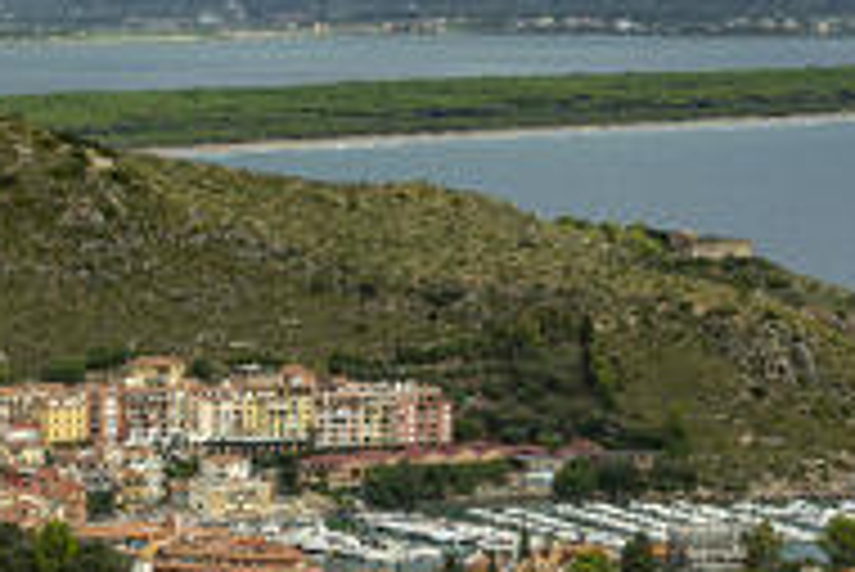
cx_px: 29
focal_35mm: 170
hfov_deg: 12.0
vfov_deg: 8.1
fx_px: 4040
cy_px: 527
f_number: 9
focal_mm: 54
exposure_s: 1/250
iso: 100
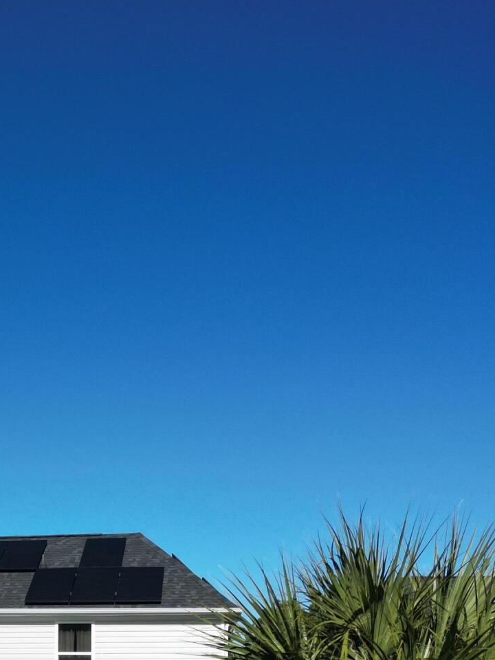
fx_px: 953
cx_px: 18
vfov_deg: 35.0
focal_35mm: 50
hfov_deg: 27.7
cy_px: 646
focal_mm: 6.72
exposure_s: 1/240
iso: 150
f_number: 1.7
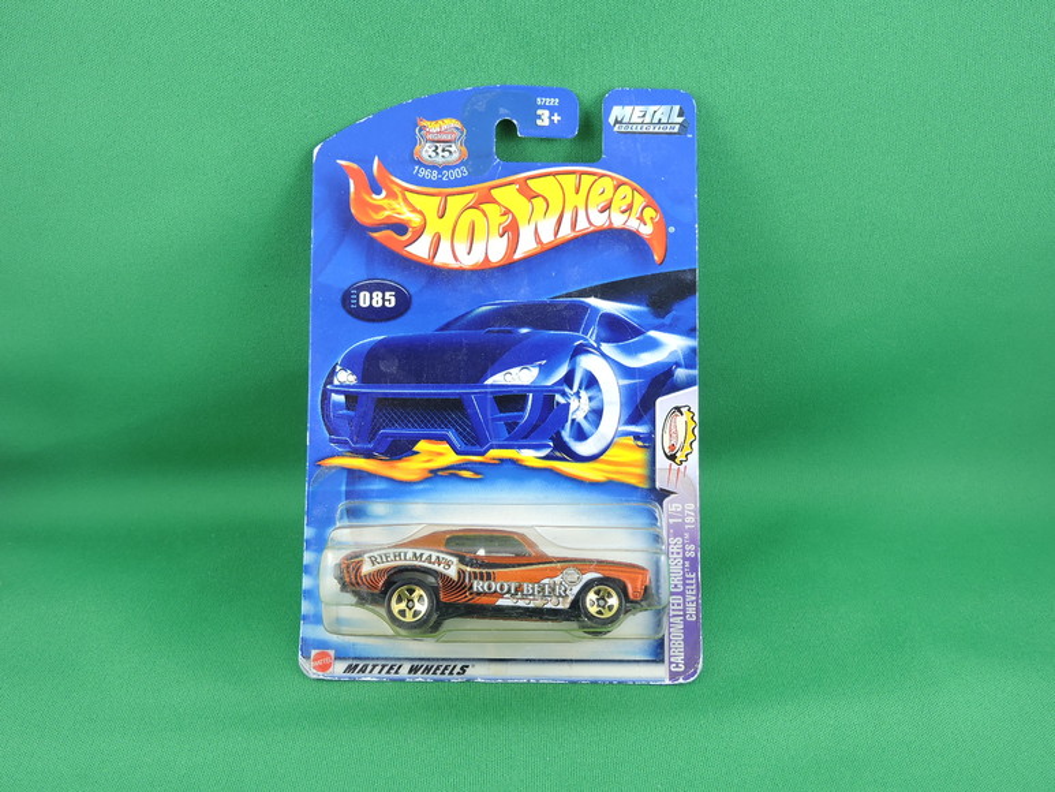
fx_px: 914
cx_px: 528
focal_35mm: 30
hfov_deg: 60.0
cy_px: 396
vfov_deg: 46.8
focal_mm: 5.4
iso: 140
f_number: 3.5
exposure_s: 1/30
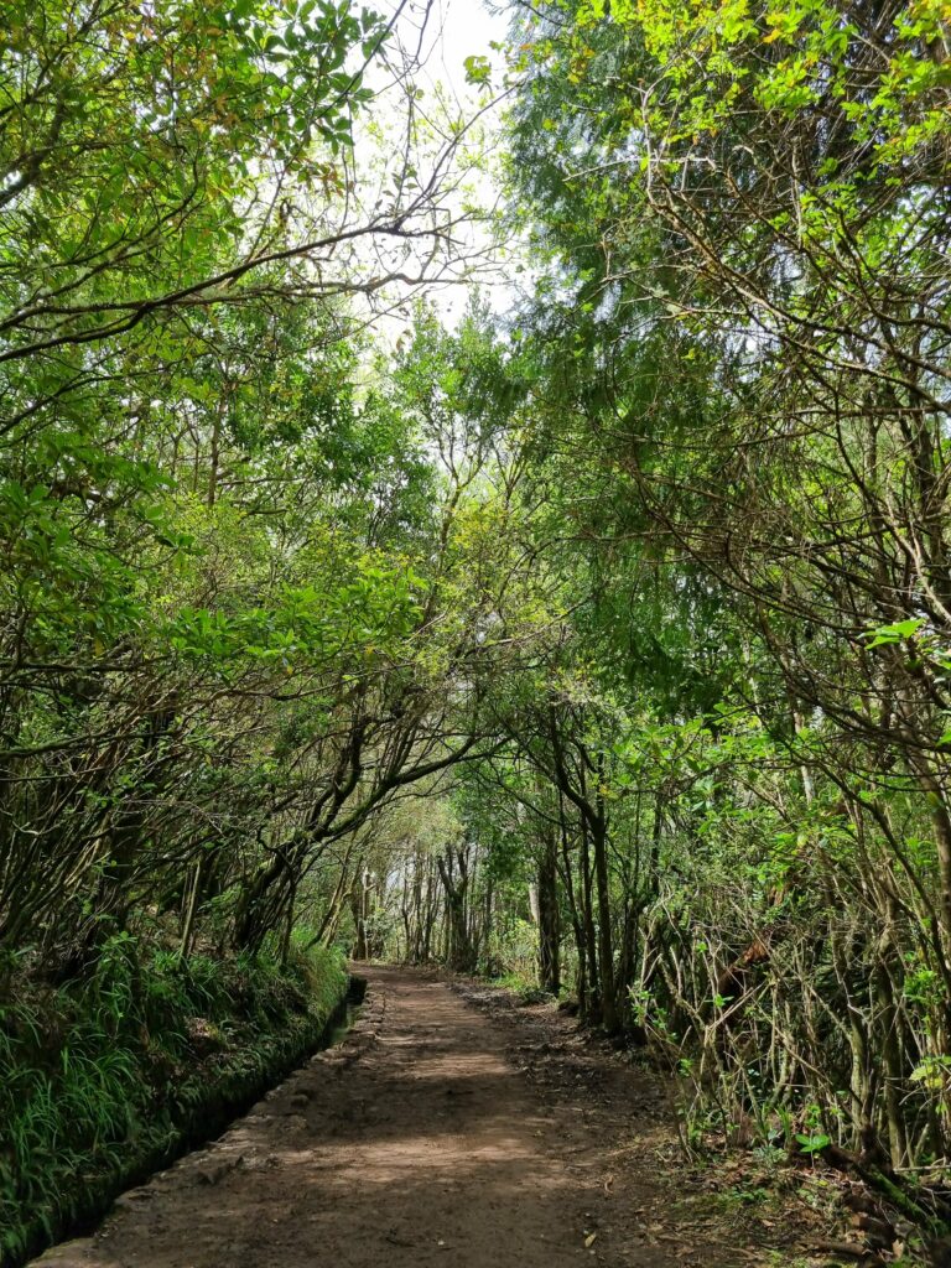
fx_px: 952
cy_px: 634
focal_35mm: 26
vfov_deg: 67.3
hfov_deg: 53.1
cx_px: 476
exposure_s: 1/686
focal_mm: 5.4
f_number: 1.8
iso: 50
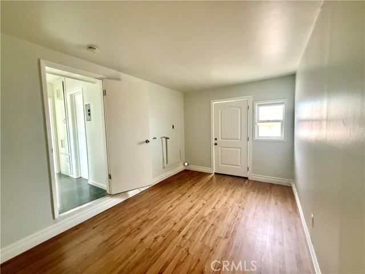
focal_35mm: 14
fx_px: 148
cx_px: 182
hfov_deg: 102.1
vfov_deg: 85.7
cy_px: 137
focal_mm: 2.22
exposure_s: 1/60
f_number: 2.2
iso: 800
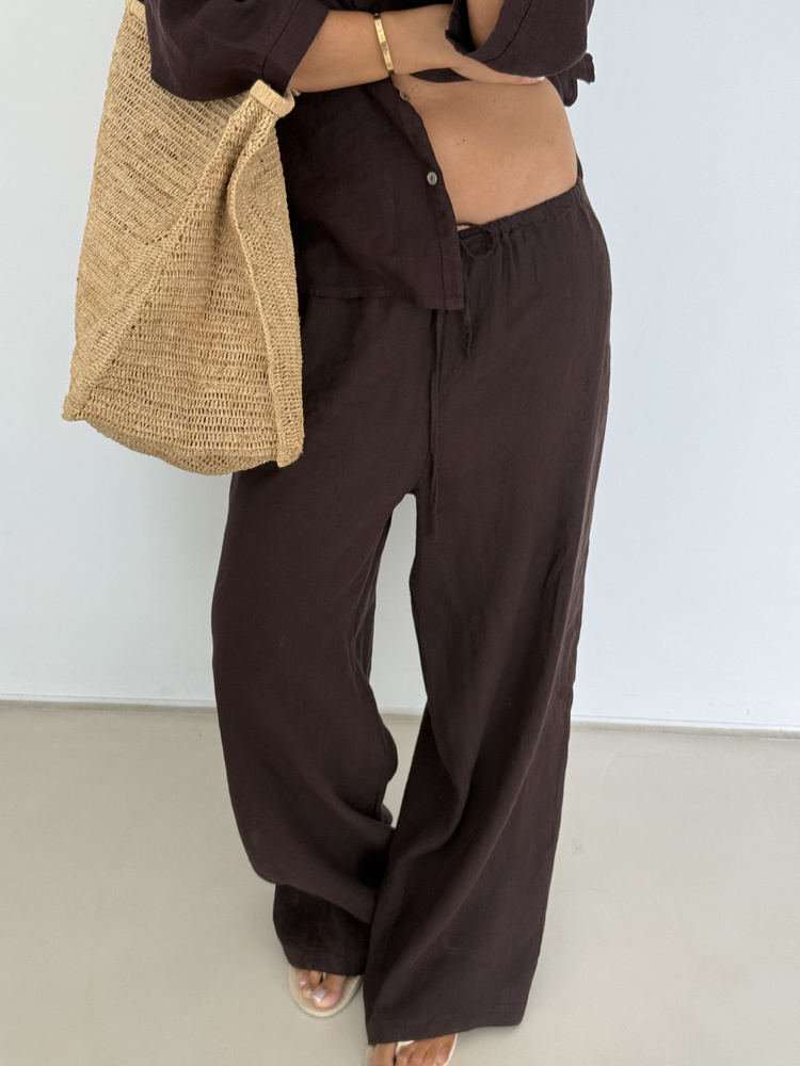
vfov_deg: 39.7
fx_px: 1479
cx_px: 400
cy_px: 533
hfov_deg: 30.3
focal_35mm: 48
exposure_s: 1/84
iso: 100
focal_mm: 6.76
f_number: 1.78
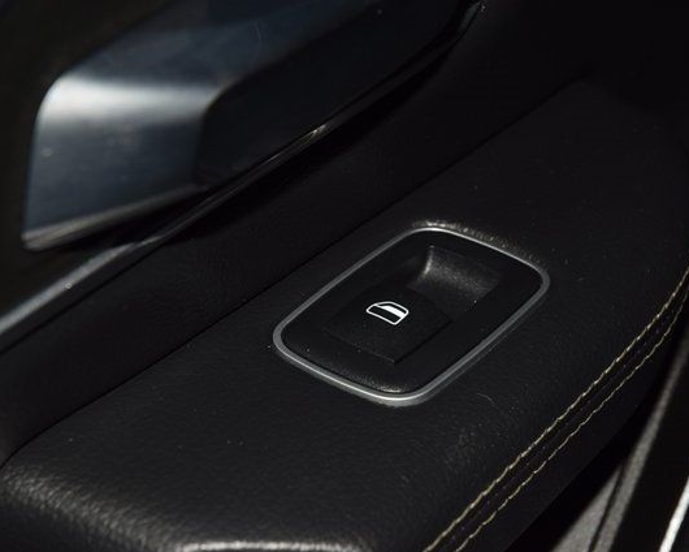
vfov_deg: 13.0
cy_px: 277
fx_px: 2427
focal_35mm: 119
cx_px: 373
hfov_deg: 16.2
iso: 100
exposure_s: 1/125
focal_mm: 70
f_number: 8
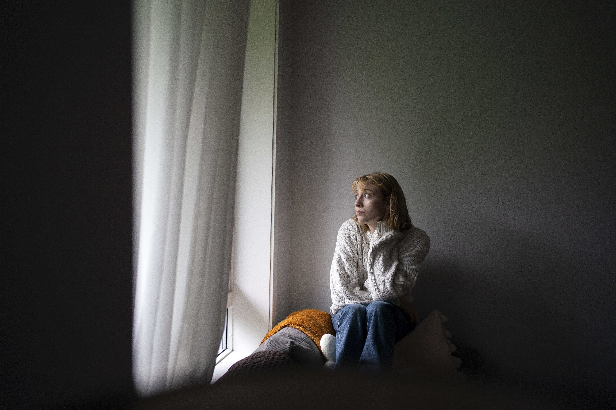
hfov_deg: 54.4
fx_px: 599
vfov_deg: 37.9
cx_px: 308
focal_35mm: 35
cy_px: 205
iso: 250
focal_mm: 35
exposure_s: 1/100
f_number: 1.8
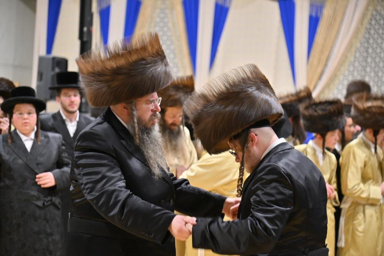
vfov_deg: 14.0
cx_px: 192
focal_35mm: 98
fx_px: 1045
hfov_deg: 20.8
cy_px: 128
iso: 1250
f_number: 4
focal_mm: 98
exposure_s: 1/160
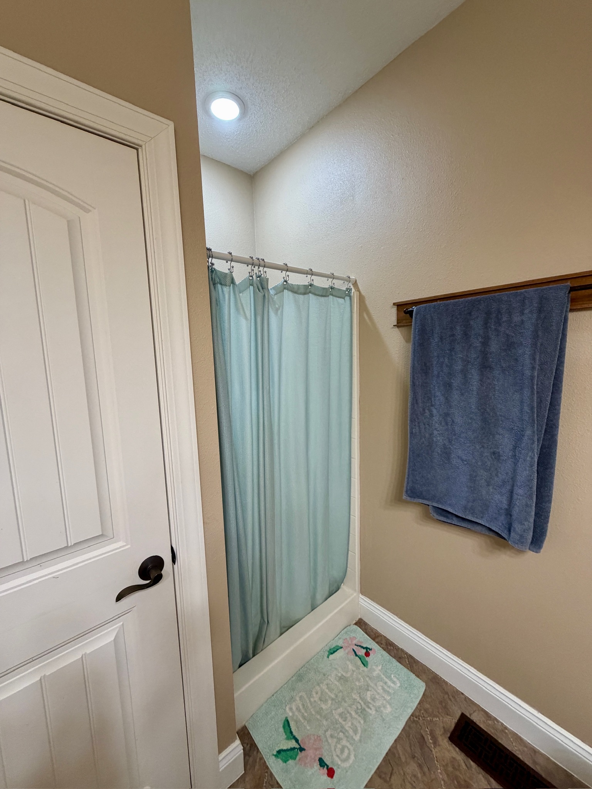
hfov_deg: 85.7
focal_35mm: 14
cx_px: 296
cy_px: 394
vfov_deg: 102.1
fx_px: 319
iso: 320
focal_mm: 2.22
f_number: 2.2
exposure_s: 1/120
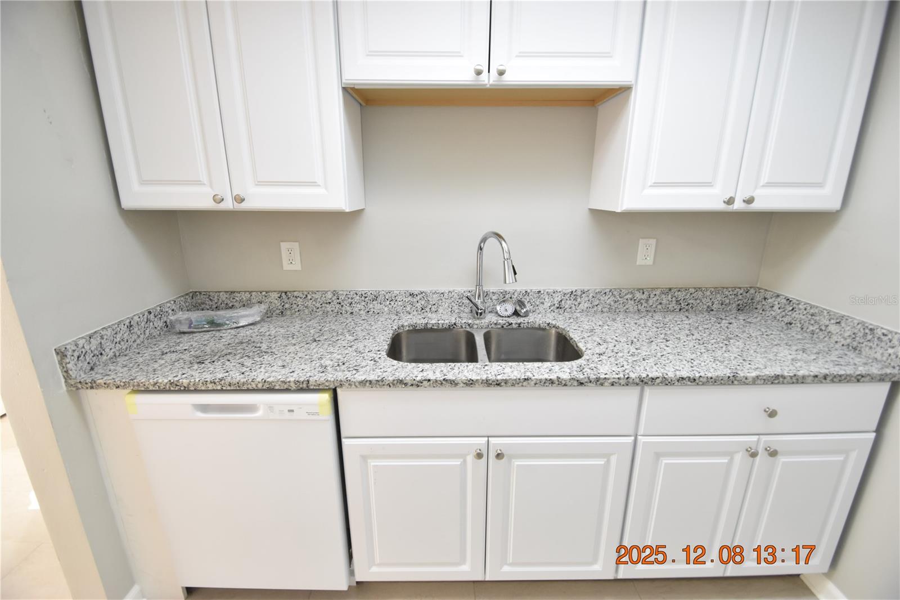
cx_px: 450
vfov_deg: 77.3
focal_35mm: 15
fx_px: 375
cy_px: 300
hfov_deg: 100.4
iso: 800
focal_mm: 10
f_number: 3.5
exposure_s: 1/20
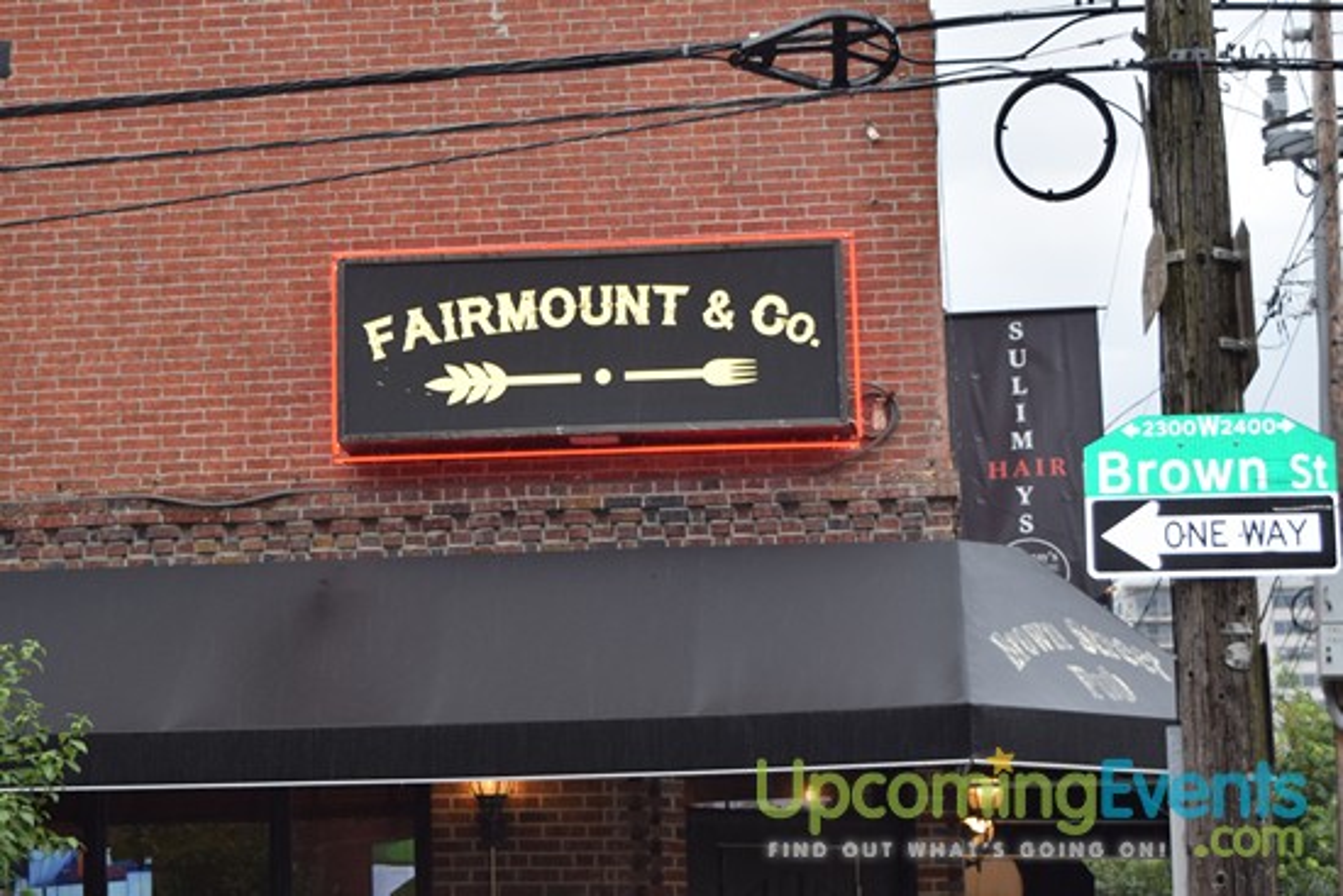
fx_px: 2015
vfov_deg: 25.1
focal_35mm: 54
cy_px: 448
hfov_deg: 36.9
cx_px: 672
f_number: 4.8
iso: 400
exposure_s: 1/125
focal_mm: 36
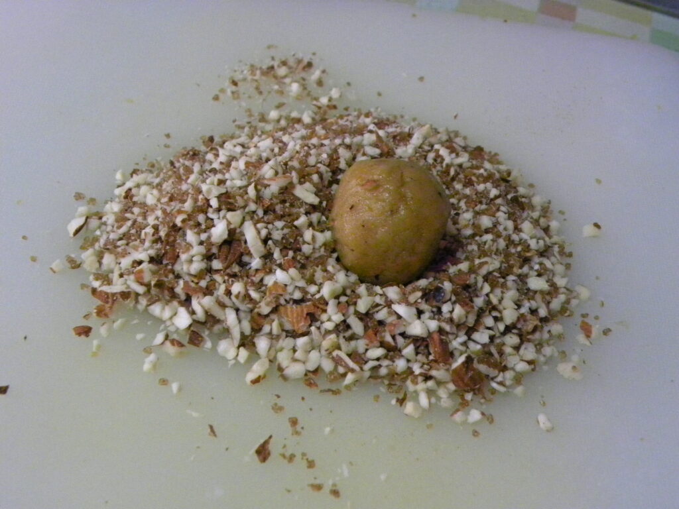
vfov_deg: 28.0
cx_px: 340
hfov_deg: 36.8
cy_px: 254
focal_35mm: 52
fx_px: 1020
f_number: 3.5
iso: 800
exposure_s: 1/70
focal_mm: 9.2
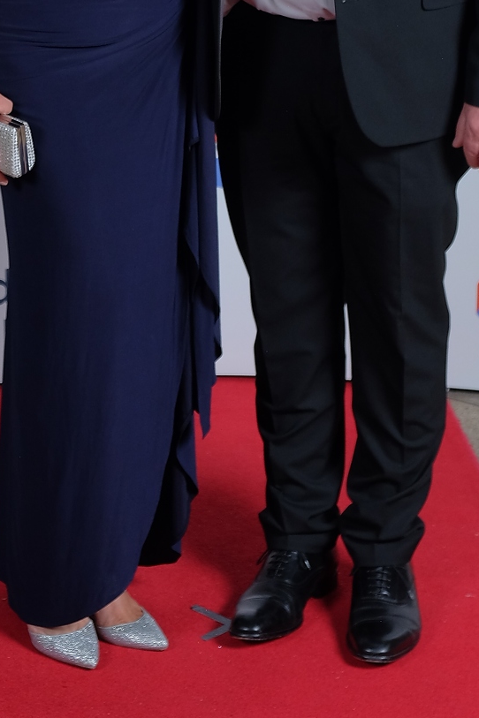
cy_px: 94
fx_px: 1856
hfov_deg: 14.7
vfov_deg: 21.5
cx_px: 155
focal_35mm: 93
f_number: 4
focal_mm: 27.7
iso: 400
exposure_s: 1/180
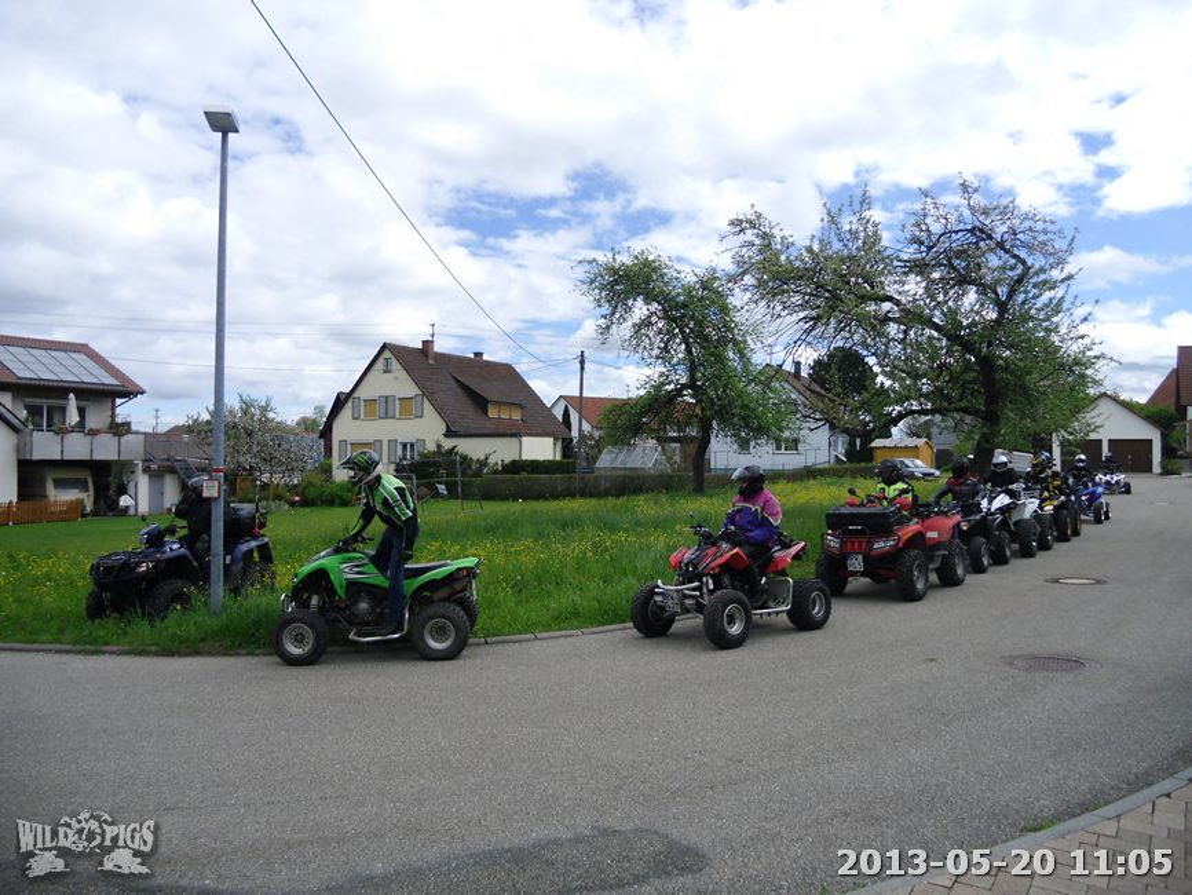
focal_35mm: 27
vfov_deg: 51.4
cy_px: 448
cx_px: 596
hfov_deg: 65.3
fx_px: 930
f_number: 8
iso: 64
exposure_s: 1/125
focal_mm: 4.9
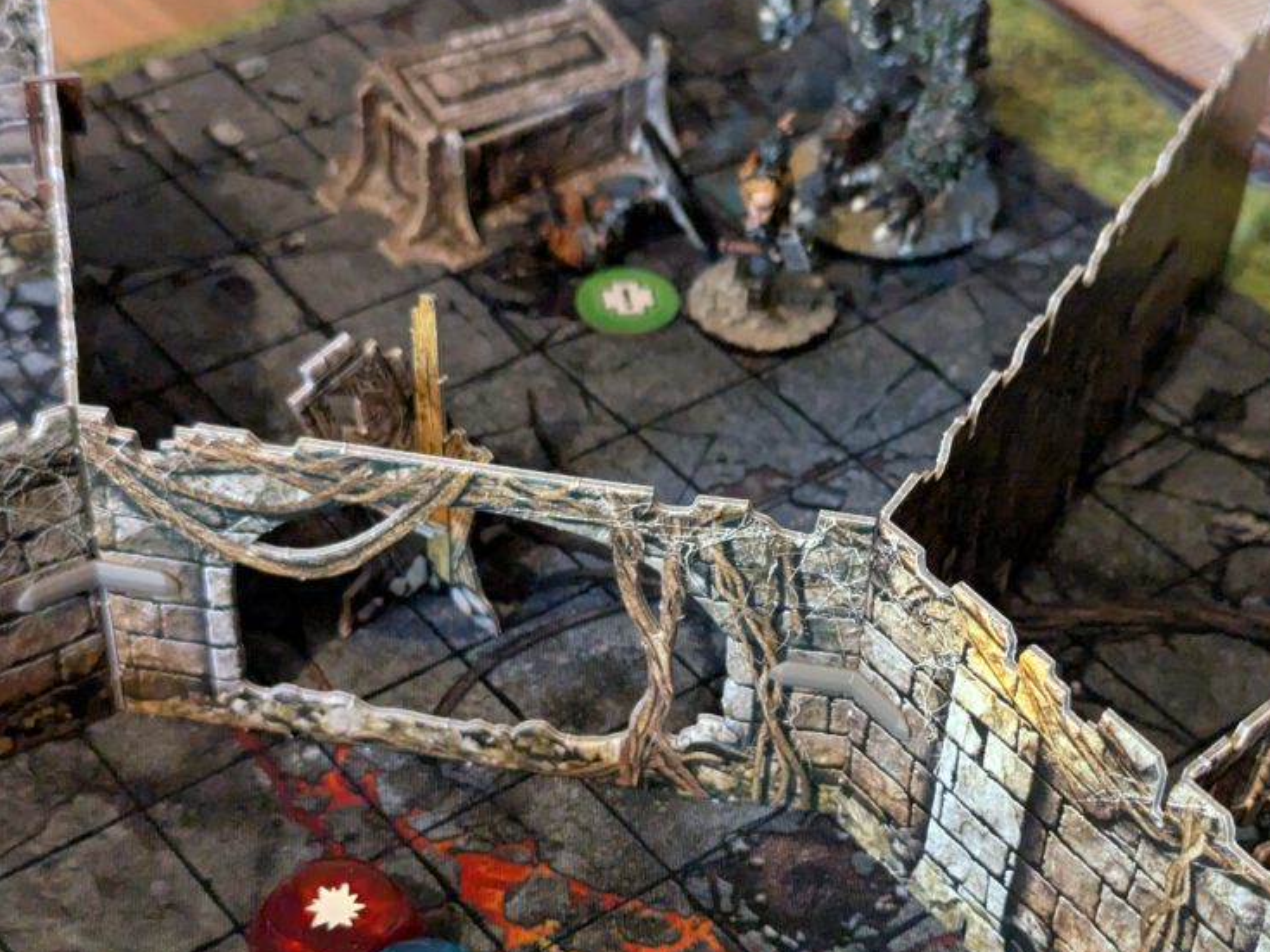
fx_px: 2458
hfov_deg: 28.9
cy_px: 536
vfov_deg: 21.9
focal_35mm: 67
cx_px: 798
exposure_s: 1/52.6
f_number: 1.85
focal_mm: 6.81
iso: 1681
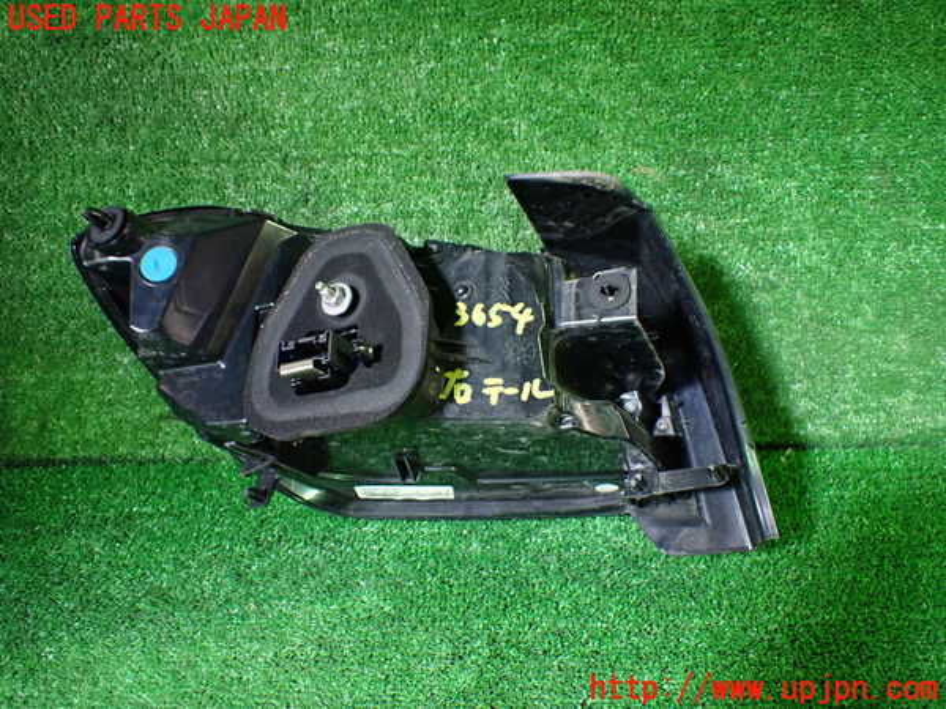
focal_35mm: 30
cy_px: 354
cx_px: 473
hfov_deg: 60.0
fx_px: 820
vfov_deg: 46.8
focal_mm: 5.4
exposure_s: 1/40
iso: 800
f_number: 2.3
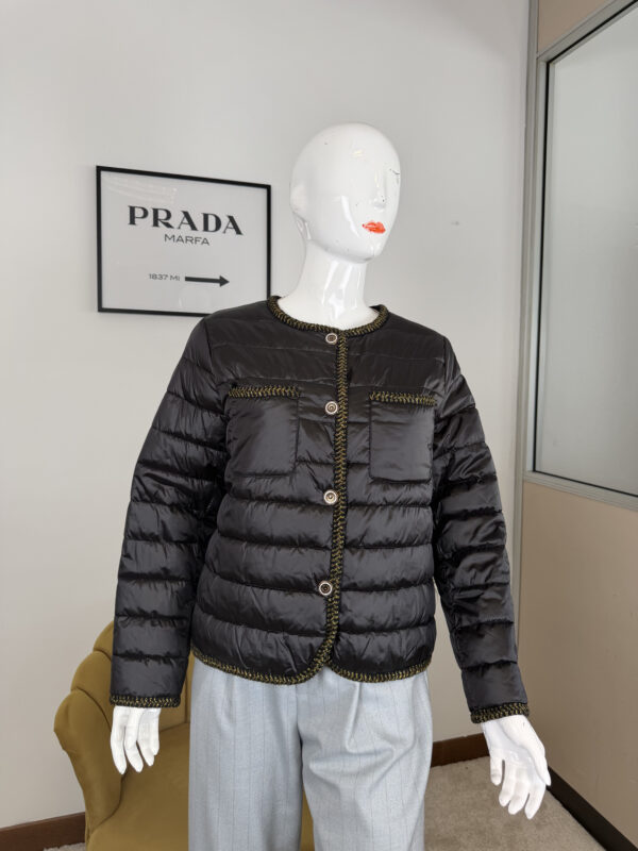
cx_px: 319
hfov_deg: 56.8
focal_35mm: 24
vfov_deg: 71.6
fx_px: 590
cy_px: 426
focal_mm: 6.76
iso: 80
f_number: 1.78
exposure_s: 1/100
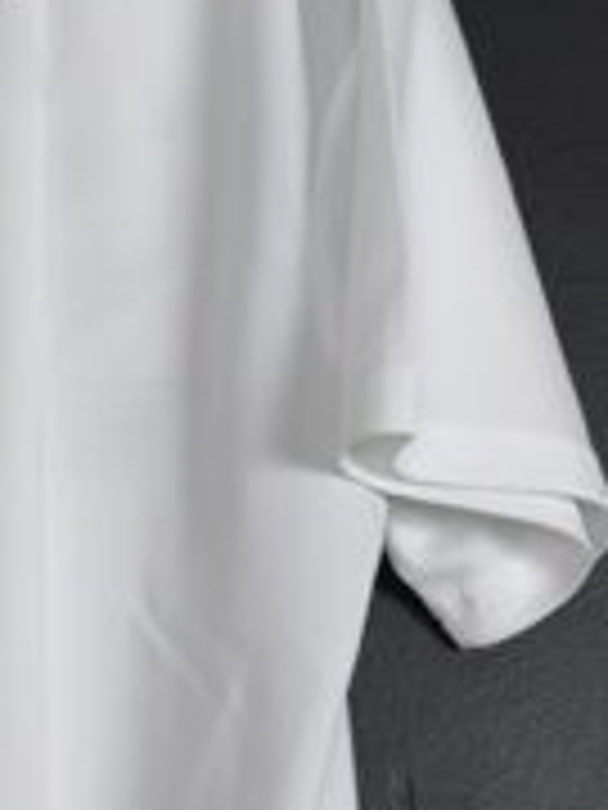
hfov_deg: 13.6
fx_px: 2389
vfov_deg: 18.3
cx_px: -311
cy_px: 950
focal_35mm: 102
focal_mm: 6.57
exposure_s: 1/125
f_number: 1.6
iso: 500
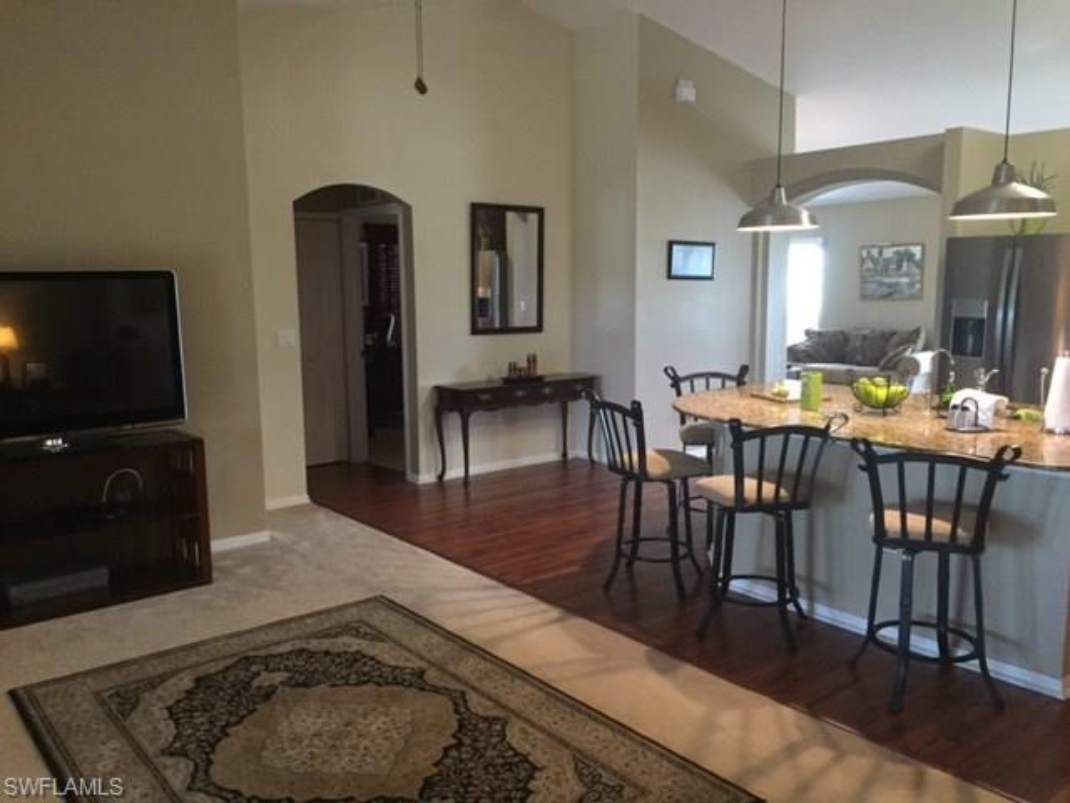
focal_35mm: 29
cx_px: 535
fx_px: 896
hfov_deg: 61.7
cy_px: 402
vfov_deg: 48.2
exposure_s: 1/30
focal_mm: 4.15
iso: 200
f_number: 2.2
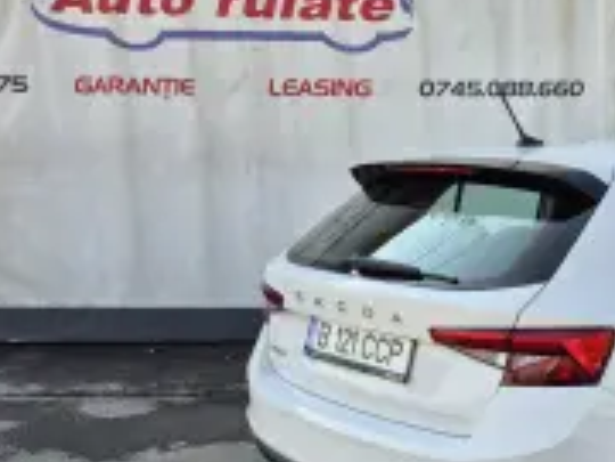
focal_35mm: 46
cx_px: 608
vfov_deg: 31.1
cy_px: 335
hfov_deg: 37.1
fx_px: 817
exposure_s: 1/506
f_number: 1.8
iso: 25
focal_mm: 5.4
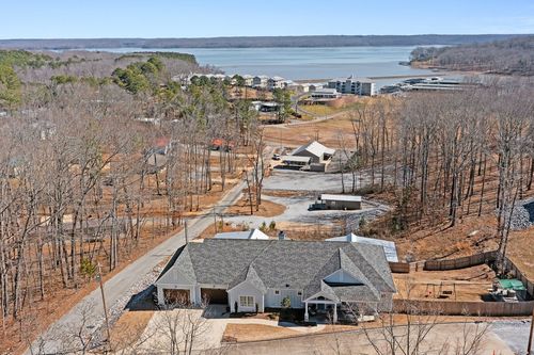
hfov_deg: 65.5
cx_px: 267
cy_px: 178
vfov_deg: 46.4
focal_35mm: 28
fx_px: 415
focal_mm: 10.26
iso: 100
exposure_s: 1/240
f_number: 8
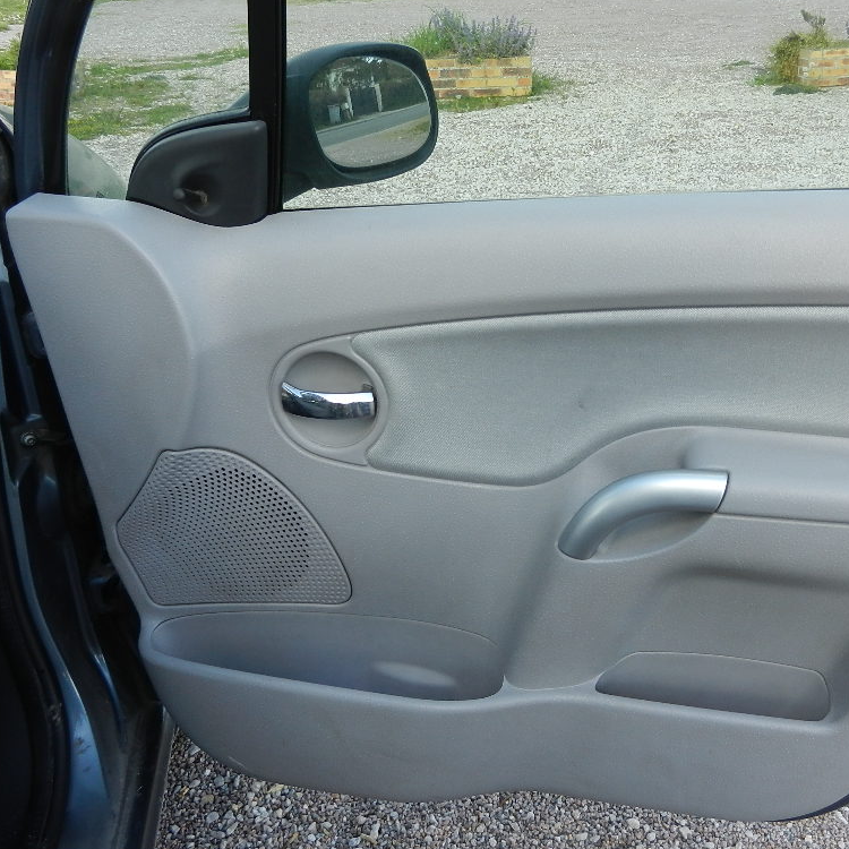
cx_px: 572
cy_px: 431
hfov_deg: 46.4
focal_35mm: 35
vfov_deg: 47.2
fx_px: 971
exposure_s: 1/250
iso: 160
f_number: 3.6
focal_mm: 5.1
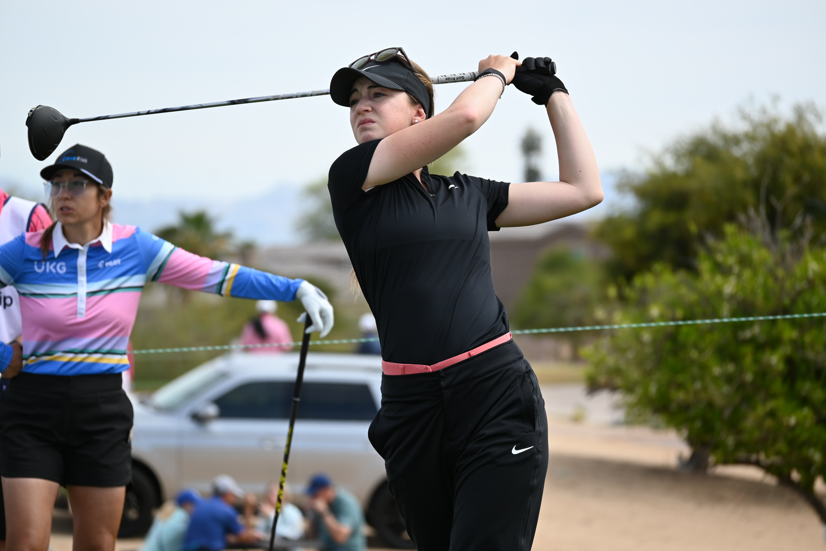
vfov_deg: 5.1
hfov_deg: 7.6
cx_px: 413
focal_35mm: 270
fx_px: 6195
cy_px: 276
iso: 160
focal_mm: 180
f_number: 5.6
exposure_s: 1/500
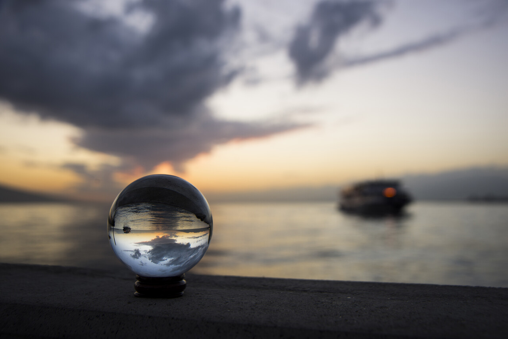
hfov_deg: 54.4
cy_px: 170
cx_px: 254
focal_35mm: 35
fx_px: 494
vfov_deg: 37.9
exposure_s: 1/40
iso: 100
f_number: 6.3
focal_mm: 35
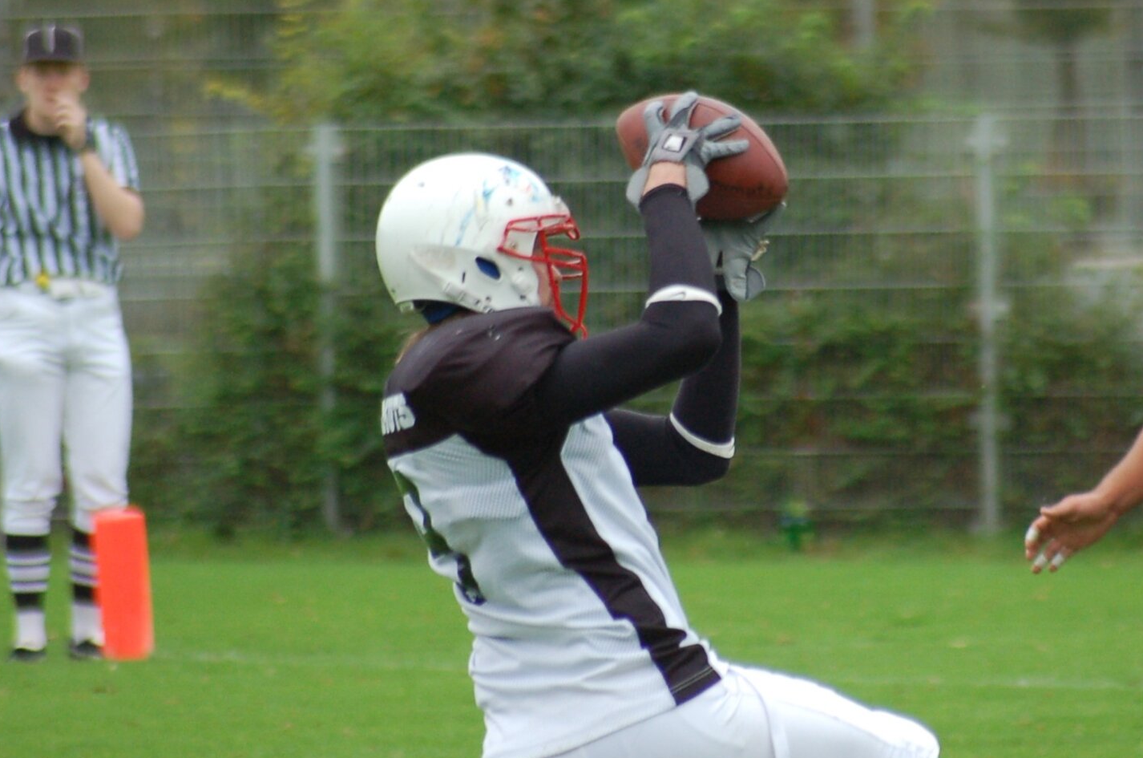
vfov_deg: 2.2
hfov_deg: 3.3
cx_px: 757
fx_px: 19806
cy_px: 288
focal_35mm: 625
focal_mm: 270
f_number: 5.6
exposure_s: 1/500
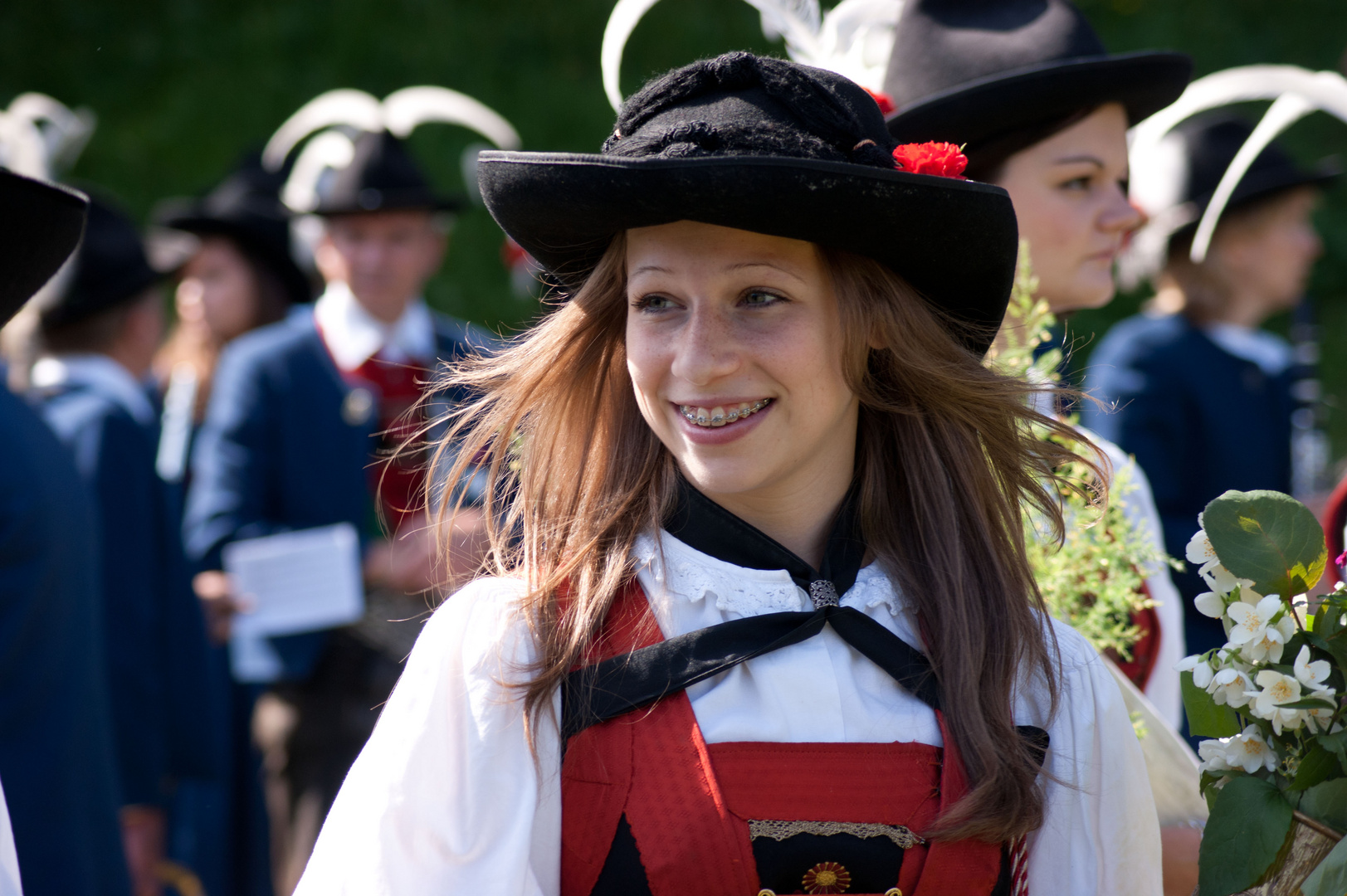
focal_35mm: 158
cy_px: 448
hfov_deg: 13.0
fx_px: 5889
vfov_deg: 8.7
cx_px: 674
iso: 100
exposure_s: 1/250
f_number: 5
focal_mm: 105
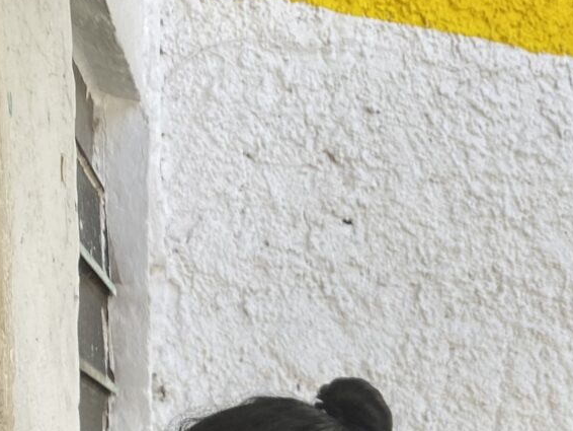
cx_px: 740
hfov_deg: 19.3
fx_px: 1557
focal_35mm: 94
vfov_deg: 14.7
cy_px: 636
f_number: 1.8
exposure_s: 1/249
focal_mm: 4.25
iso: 32
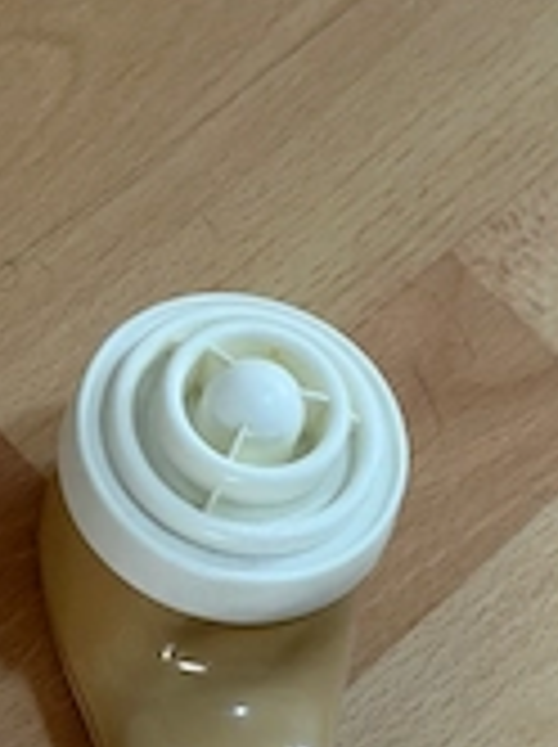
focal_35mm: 116
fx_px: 2500
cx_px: 266
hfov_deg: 12.7
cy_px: 662
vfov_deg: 16.8
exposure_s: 1/53
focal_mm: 6.76
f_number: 1.78
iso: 250
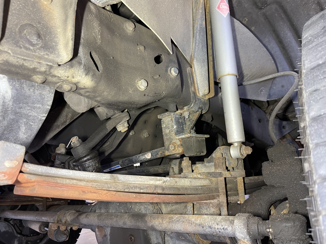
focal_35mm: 26
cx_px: 163
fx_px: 245
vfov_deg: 53.1
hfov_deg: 67.3
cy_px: 122
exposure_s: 1/60
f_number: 1.6
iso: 320
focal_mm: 5.1
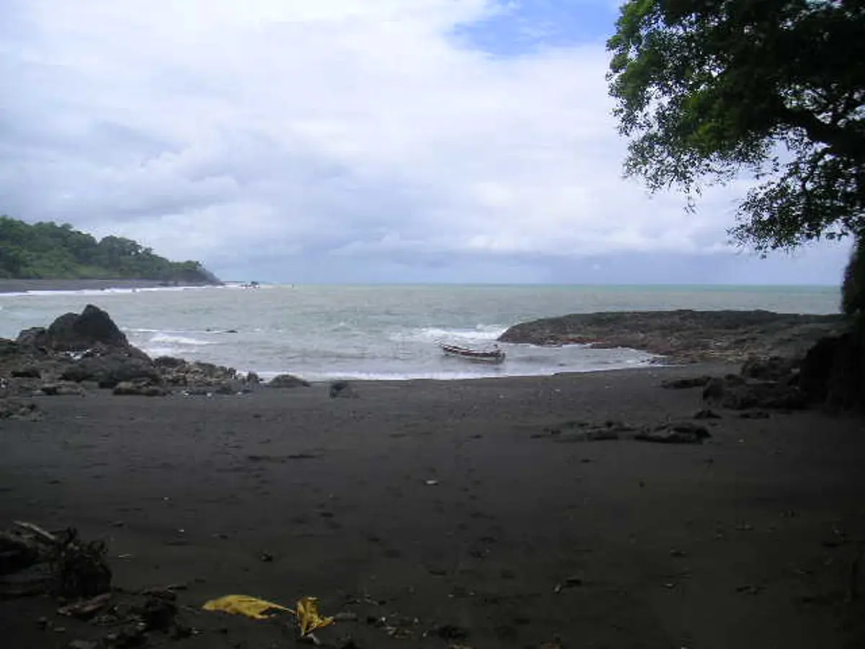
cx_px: 432
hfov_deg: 50.1
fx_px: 925
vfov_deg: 38.7
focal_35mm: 37
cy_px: 324
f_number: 6.7
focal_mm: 5.7
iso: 50
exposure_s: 1/250
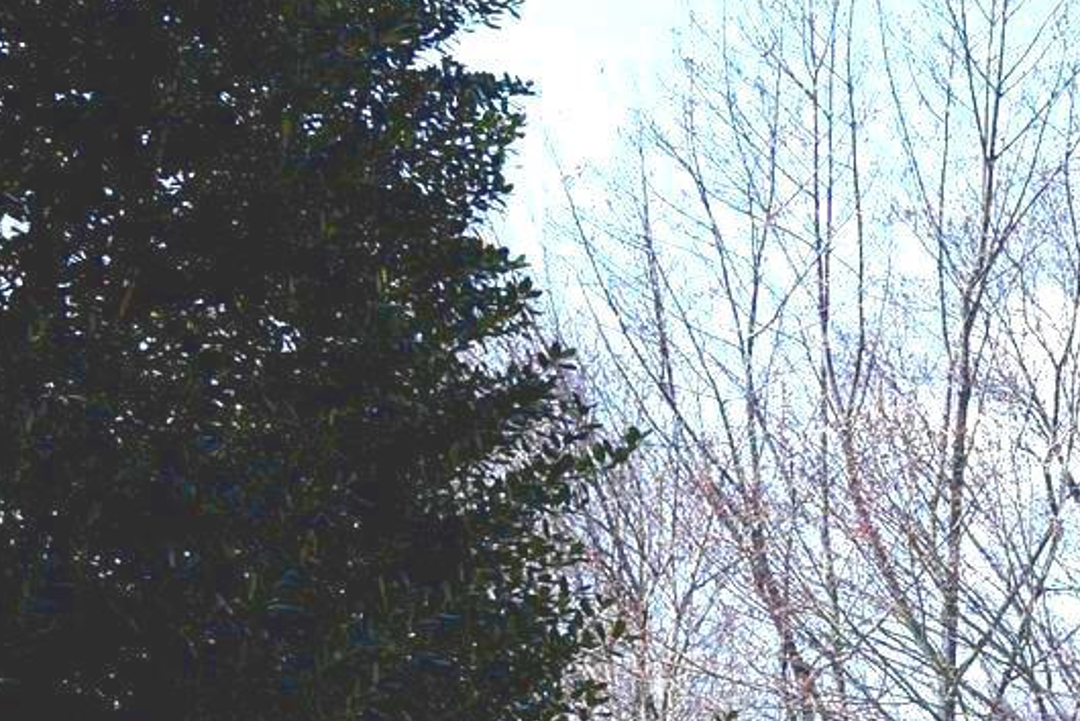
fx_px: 4172
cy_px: 895
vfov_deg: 9.7
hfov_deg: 13.2
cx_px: 2009
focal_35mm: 139
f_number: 7.1
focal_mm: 24
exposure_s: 1/200
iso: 100
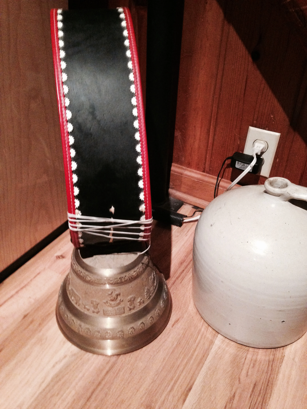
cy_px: 204
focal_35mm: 33
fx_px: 390
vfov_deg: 55.4
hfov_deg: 42.9
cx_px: 154
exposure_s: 1/15
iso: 640
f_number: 2.4
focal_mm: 4.12
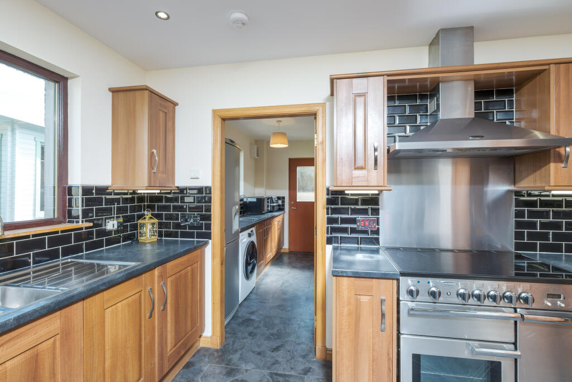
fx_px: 238
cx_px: 286
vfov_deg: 77.3
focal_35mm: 15
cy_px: 191
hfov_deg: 100.4
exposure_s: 1/80
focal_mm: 10
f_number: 6.4
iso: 400
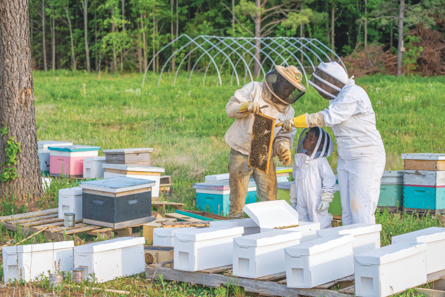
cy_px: 148
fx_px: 1237
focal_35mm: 100
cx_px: 222
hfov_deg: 20.4
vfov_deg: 13.7
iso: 500
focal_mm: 100
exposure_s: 1/640
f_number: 5.6
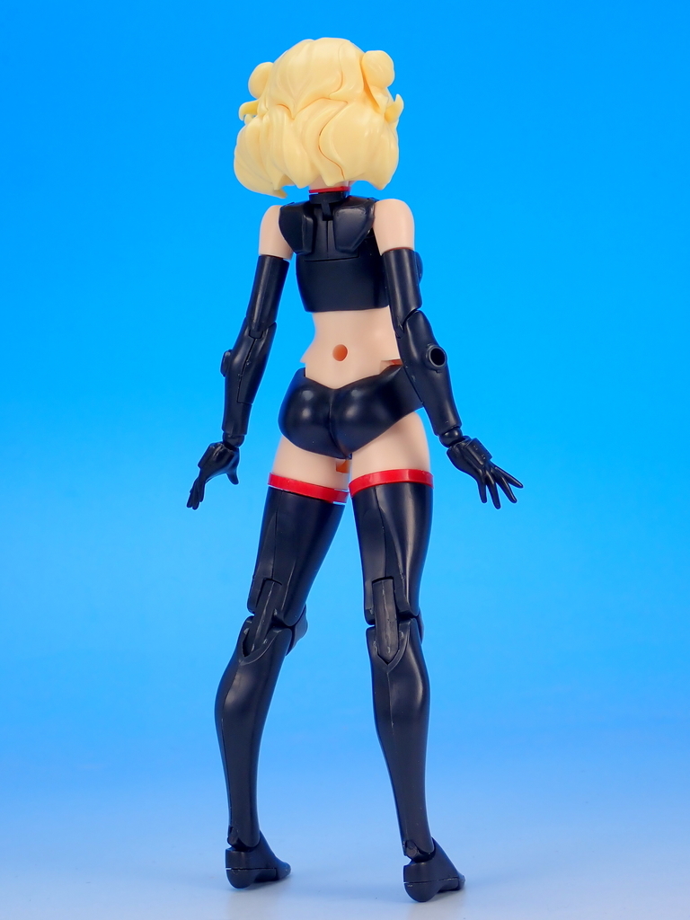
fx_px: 2046
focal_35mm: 77
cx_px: 345
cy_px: 460
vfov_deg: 25.3
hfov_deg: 19.1
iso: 100
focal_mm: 13.65
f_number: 16
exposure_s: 1.3
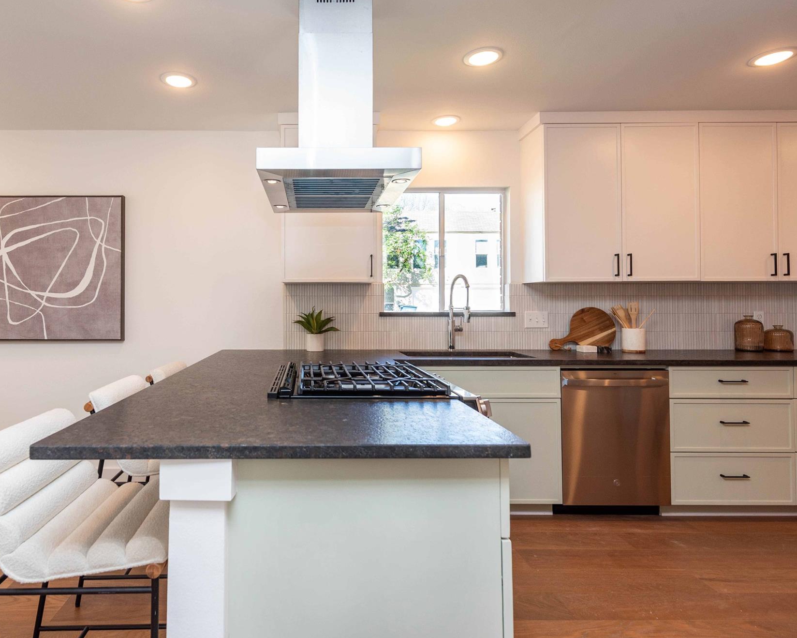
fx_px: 495
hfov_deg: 76.6
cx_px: 310
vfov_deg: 65.5
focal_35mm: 21
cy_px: 313
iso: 220
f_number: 5.6
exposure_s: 1/125
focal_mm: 18
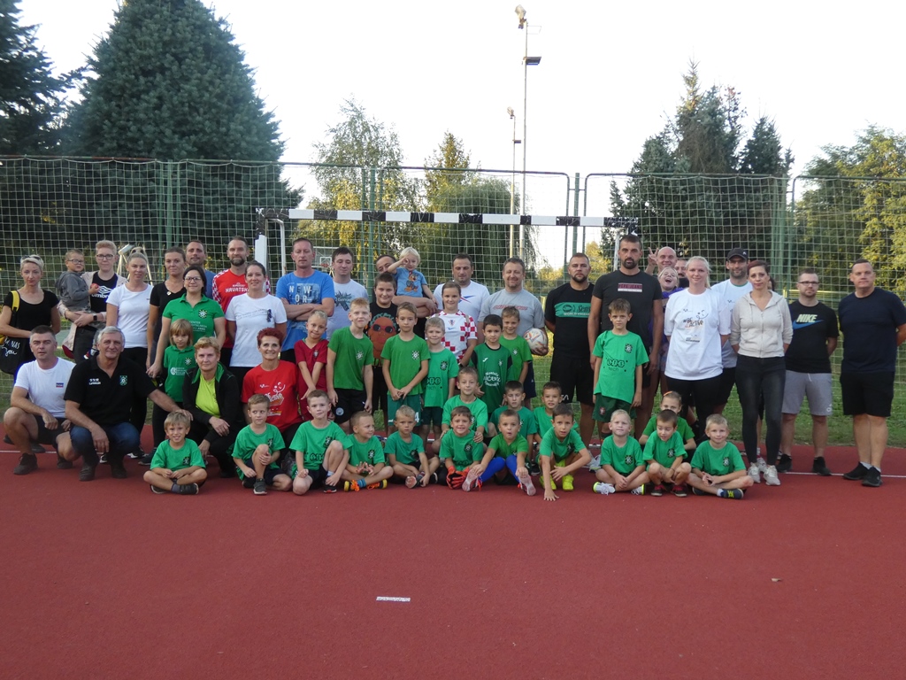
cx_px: 453
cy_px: 340
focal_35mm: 39
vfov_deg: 36.8
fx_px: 1021
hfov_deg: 47.9
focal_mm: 7.1
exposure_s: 1/250
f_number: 3.6
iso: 250
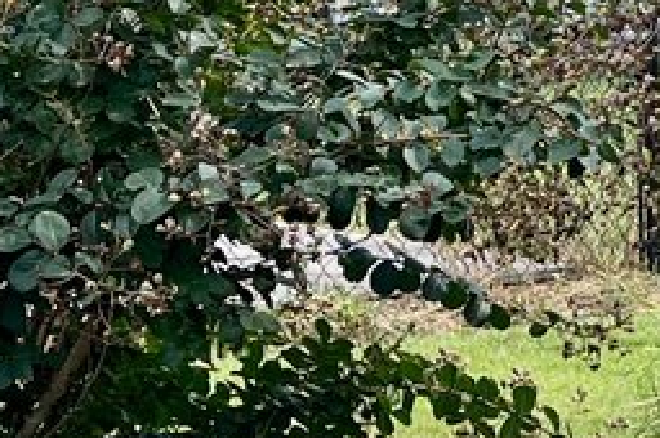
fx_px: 2930
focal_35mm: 160
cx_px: 731
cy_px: -130
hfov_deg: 12.6
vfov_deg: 8.4
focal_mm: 5.7
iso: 50
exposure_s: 1/932
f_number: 1.5
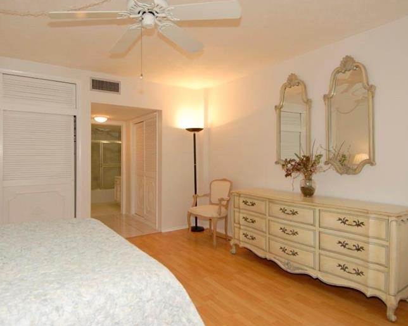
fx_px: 254
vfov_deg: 65.5
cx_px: 182
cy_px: 158
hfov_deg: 77.4
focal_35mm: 21
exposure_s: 1/60
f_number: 5
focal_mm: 12
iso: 200
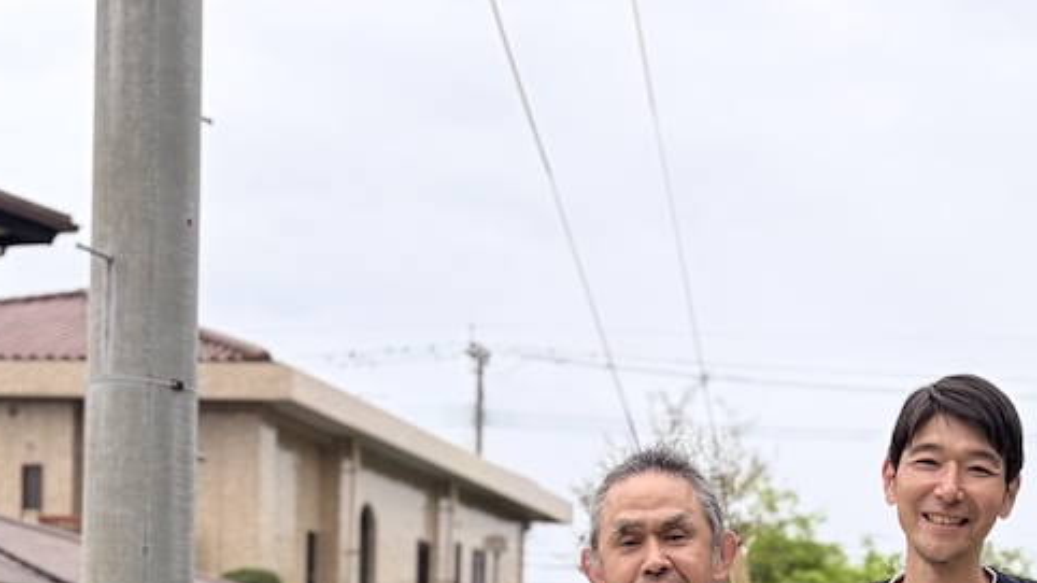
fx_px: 2310
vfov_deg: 12.9
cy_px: 1098
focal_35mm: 84
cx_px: 648
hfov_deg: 25.2
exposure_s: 1/206
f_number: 1.6
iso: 40
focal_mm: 5.96
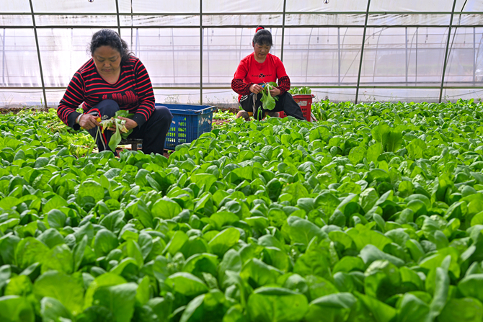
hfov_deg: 51.8
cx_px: 213
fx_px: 496
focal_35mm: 37
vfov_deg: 35.9
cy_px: 152
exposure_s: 1/320
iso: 64
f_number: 4
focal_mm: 31
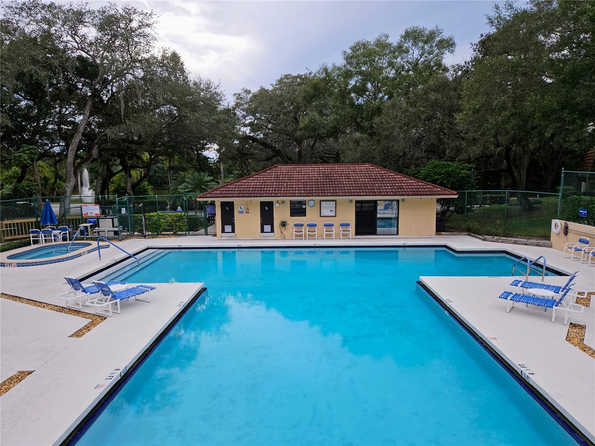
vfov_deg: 58.9
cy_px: 223
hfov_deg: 73.9
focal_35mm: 23
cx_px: 298
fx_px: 395
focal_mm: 5.4
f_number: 1.8
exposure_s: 1/571
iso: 25
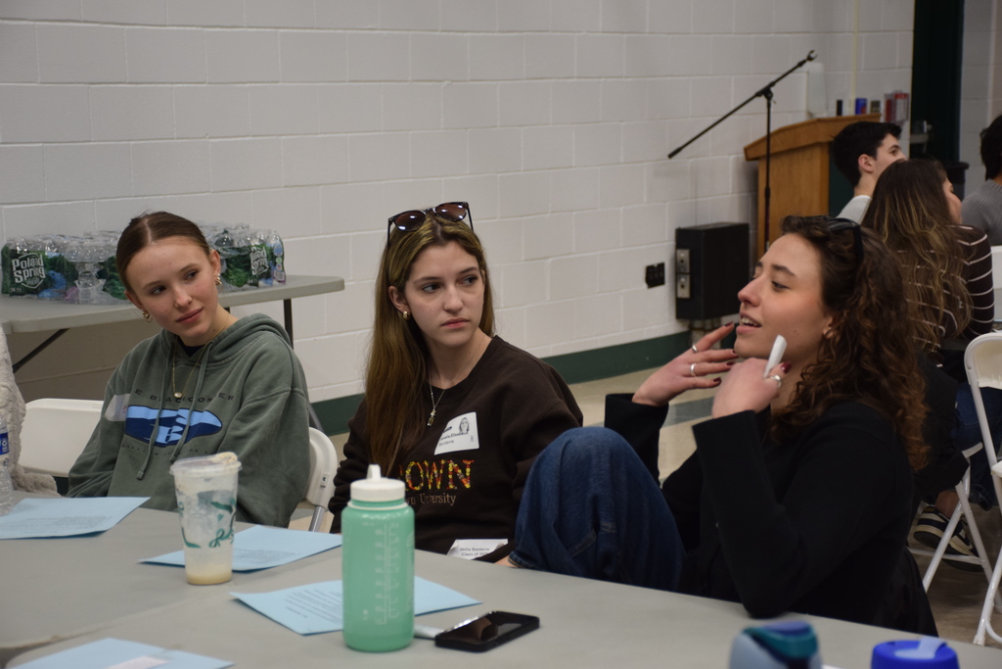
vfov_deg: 17.5
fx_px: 2171
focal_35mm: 78
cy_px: 334
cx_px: 501
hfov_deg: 26.0
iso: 800
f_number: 4.8
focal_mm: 52
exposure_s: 1/60
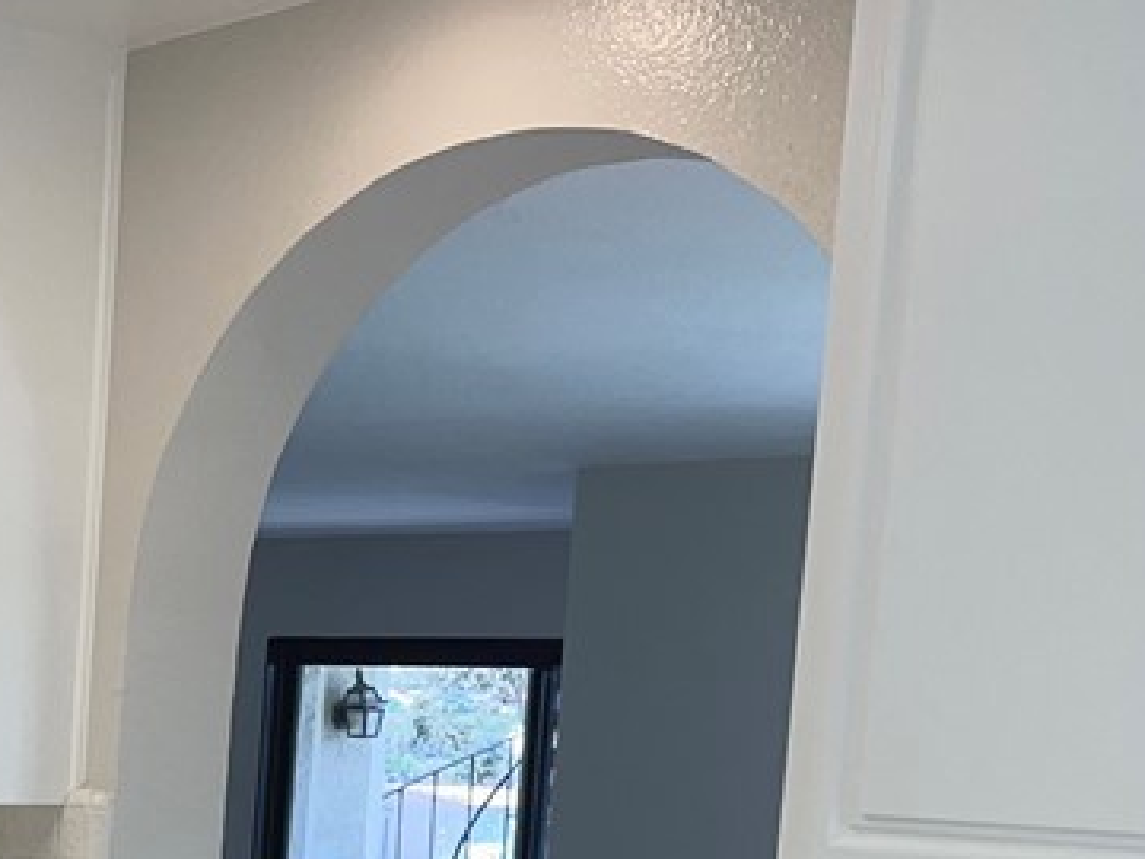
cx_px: -251
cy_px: 935
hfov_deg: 23.8
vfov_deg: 19.1
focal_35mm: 74
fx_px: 2448
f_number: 1.6
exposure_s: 1/298
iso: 32
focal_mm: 5.1
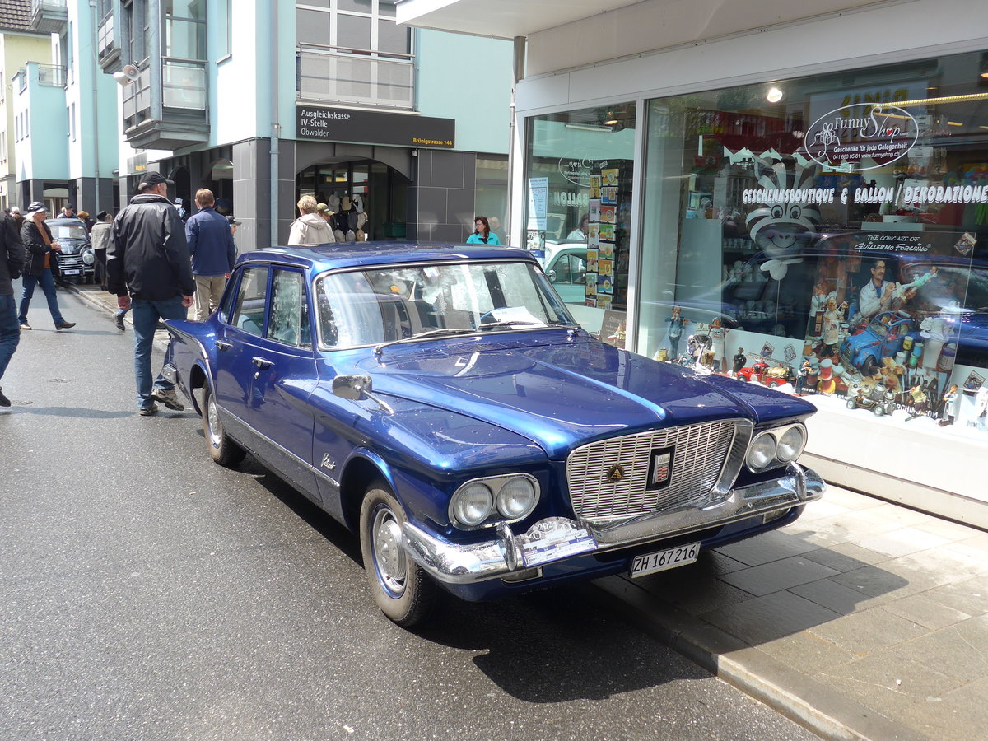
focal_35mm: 34
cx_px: 494
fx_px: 970
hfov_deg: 54.0
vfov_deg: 41.8
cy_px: 370
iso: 80
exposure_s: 1/500
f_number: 2.8
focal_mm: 7
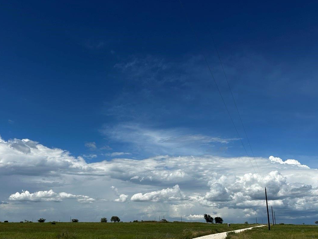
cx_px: 137
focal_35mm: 29
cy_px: 143
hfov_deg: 61.4
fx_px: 266
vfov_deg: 48.0
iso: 80
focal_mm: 6.86
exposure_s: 1/10753
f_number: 1.78
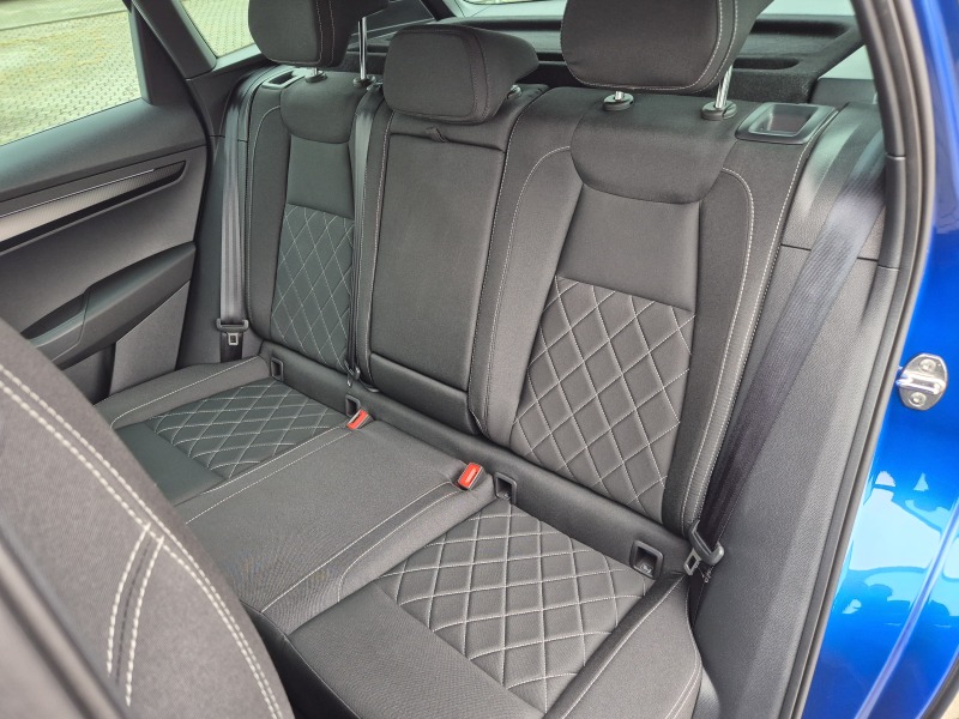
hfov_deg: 73.9
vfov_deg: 58.9
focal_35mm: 23
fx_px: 637
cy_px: 360
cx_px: 480
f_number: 1.8
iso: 160
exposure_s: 1/100
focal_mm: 5.4
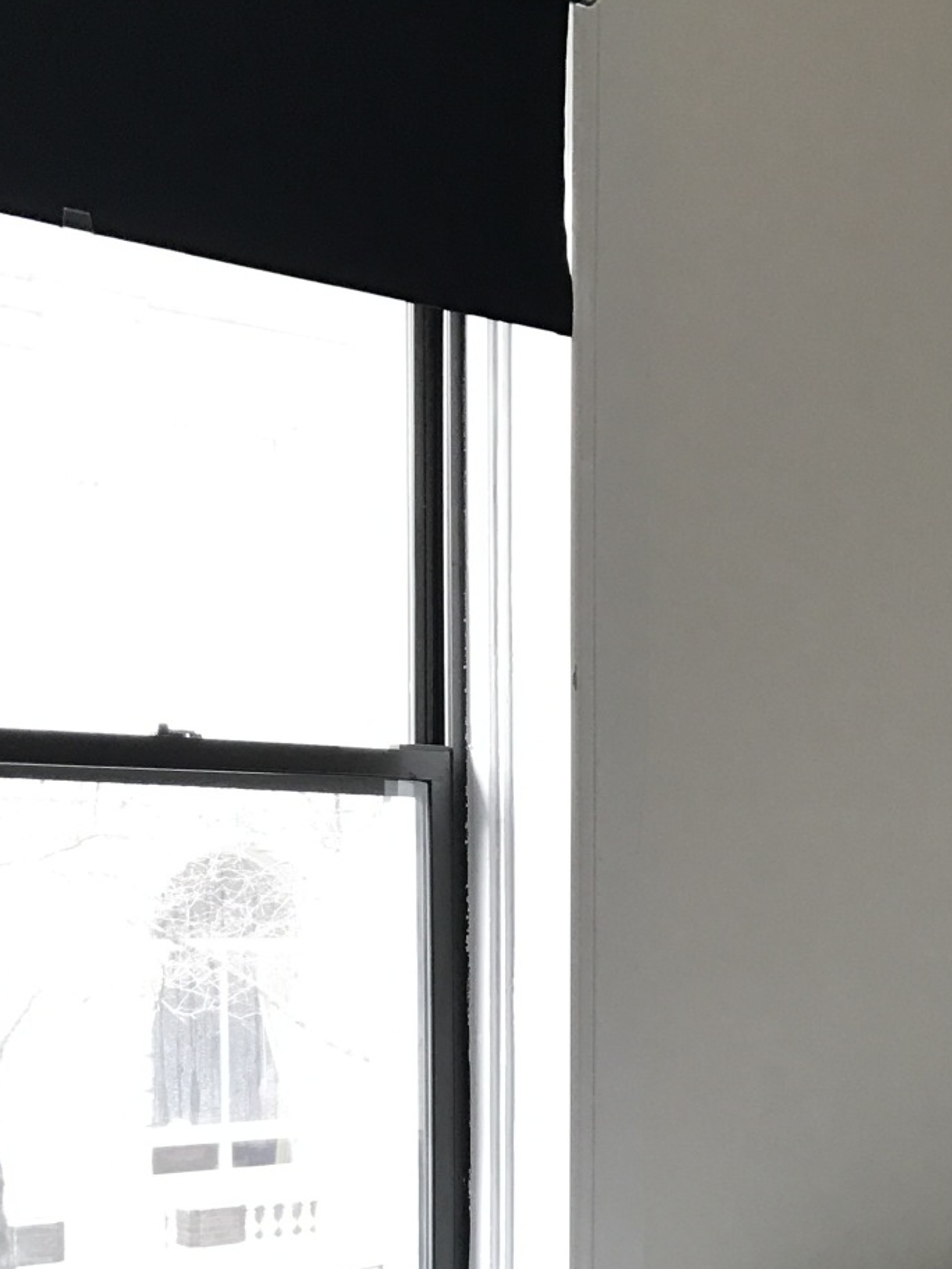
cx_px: 864
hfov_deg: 23.0
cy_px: 1144
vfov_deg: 29.9
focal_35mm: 62
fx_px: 2273
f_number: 1.8
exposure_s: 1/17
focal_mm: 3.99
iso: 40
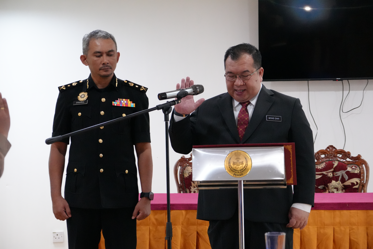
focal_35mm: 123
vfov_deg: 11.1
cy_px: 124
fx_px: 1277
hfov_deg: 16.6
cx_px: 186
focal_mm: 82.2
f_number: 5.6
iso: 6400
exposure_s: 1/160
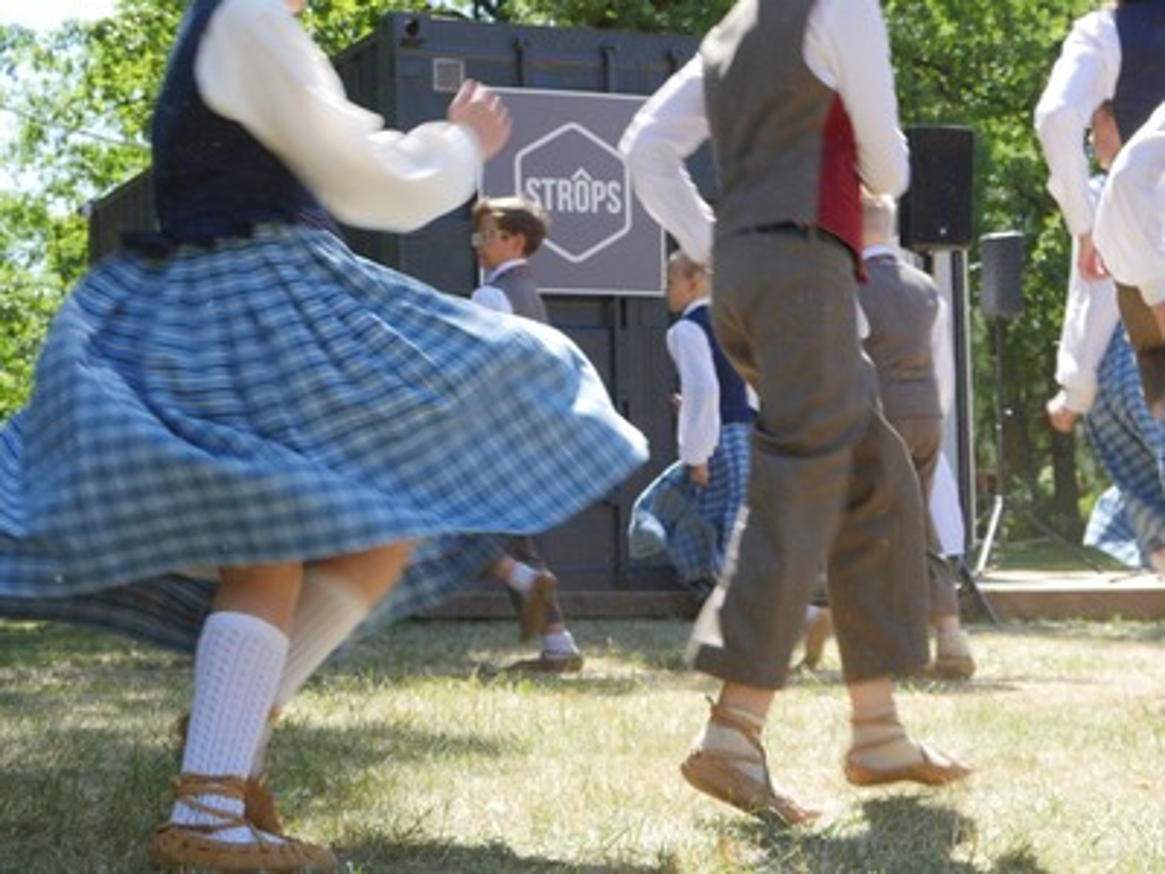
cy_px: 437
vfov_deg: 20.4
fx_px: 2423
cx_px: 582
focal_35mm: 72
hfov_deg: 27.0
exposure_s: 1/125
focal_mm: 36
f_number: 7.1
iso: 200
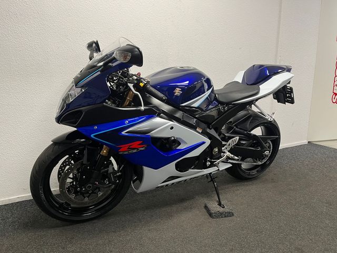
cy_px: 126
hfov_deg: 67.3
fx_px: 253
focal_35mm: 26
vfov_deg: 53.1
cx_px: 168
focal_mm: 5.1
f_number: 1.6
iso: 100
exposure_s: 1/50
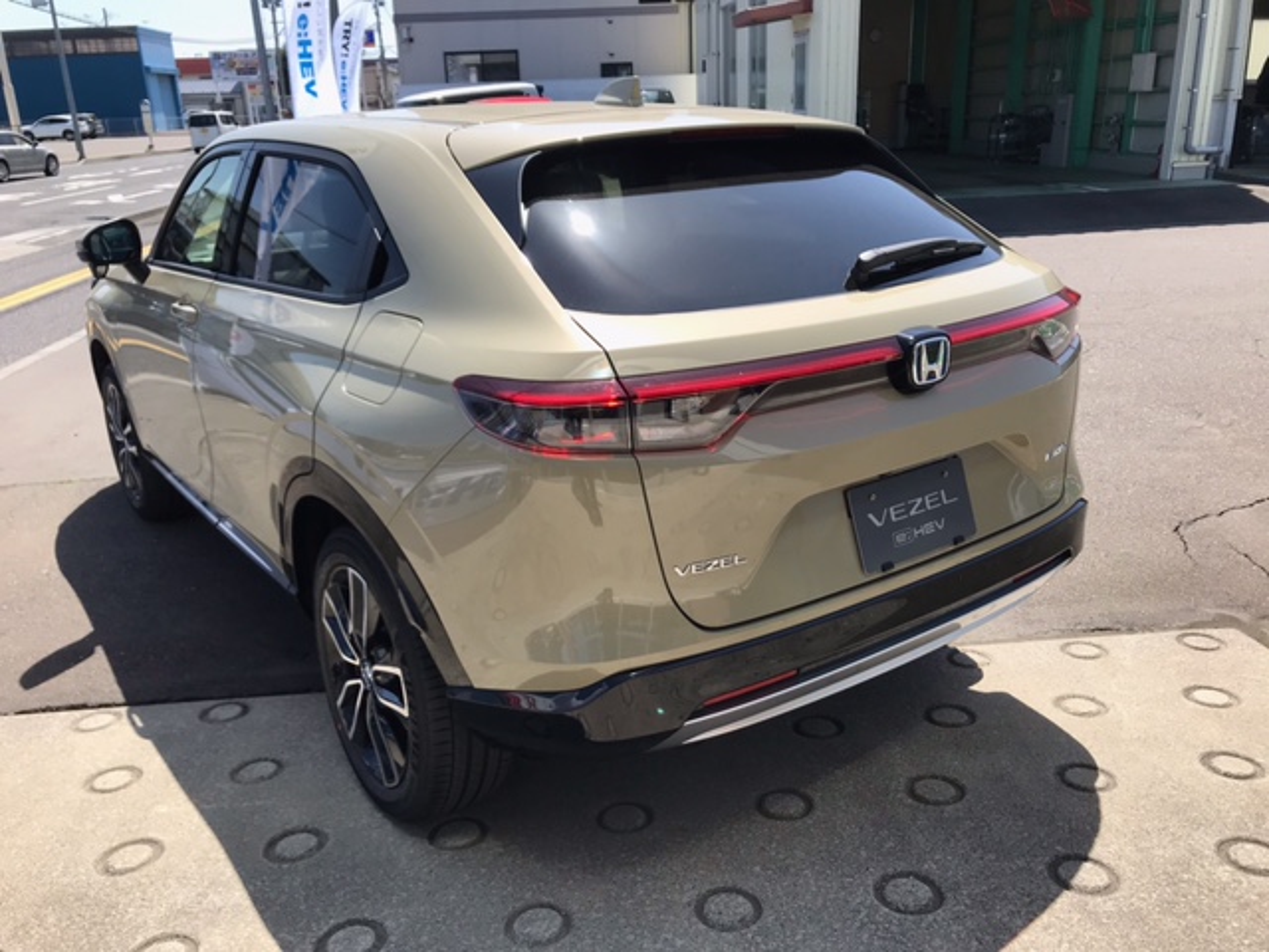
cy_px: 476
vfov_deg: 49.7
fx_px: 1026
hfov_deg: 63.4
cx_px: 634
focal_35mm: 28
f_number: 1.8
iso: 20
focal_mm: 3.99
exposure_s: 1/1389
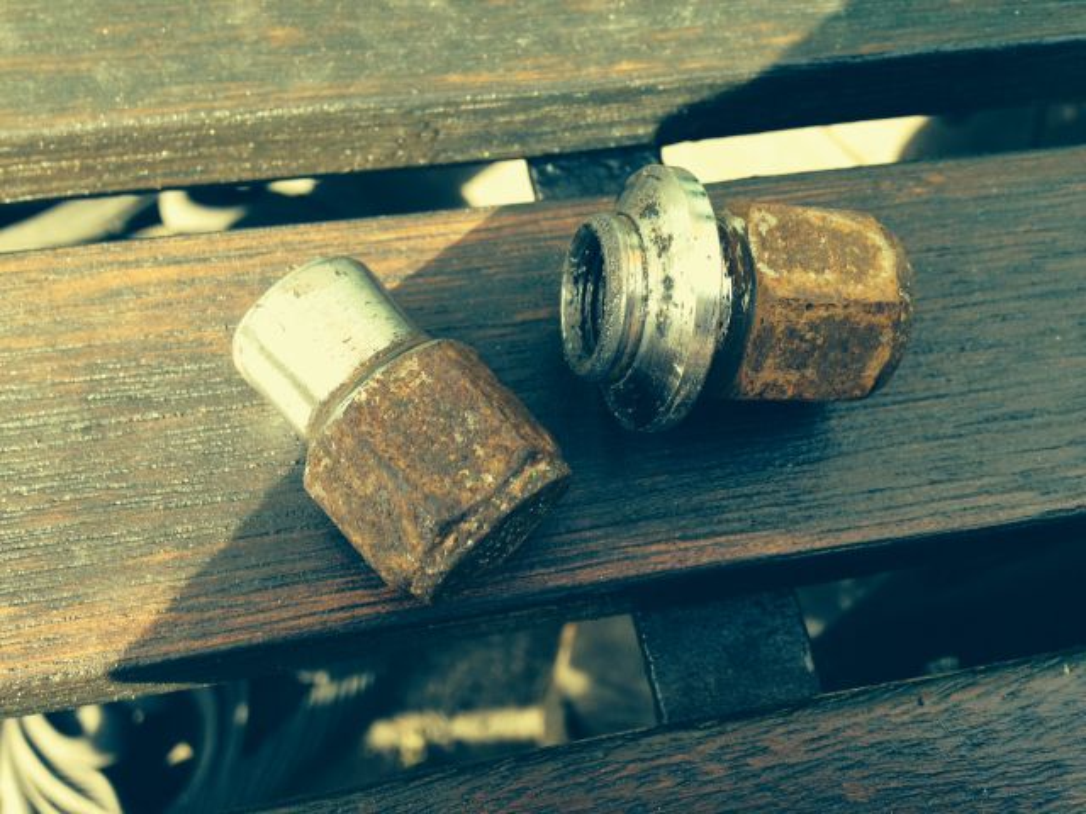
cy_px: 407
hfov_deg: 55.4
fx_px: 1035
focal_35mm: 33
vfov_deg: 42.9
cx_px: 543
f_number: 2.4
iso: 50
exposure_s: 1/120
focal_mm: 4.12
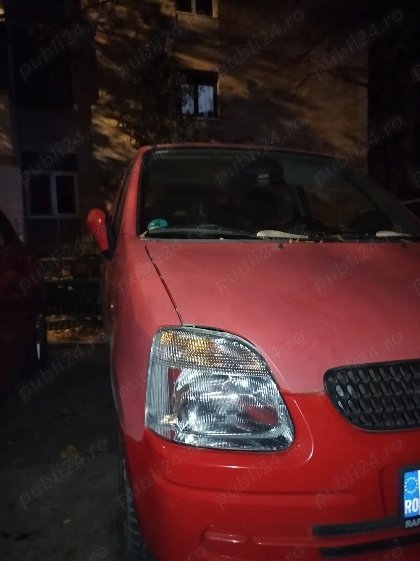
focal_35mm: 24
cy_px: 280
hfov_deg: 56.8
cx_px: 210
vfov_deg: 71.6
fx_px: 388
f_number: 1.7
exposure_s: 1/10
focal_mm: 5.31
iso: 3200
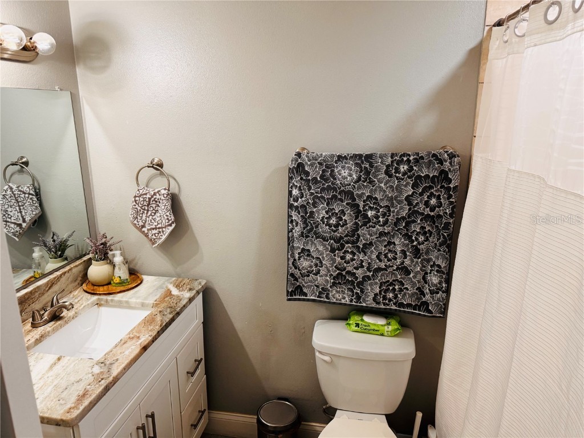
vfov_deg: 56.8
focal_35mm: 24
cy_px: 219
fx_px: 405
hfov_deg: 71.6
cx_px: 292
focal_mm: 6.76
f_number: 1.78
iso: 200
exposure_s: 1/120
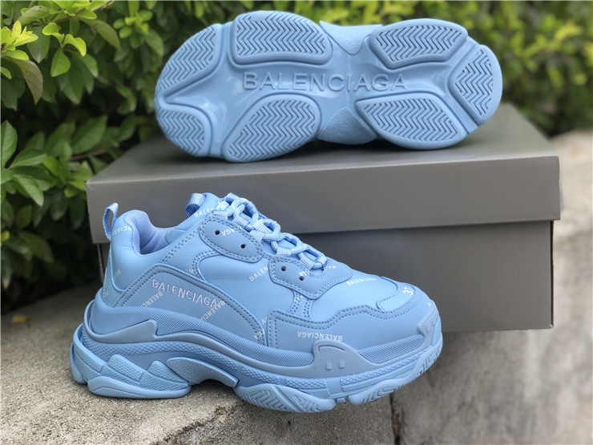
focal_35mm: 52
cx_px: 296
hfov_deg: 36.8
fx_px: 891
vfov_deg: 28.0
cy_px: 222
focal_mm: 6
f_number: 2.4
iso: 16
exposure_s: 1/255
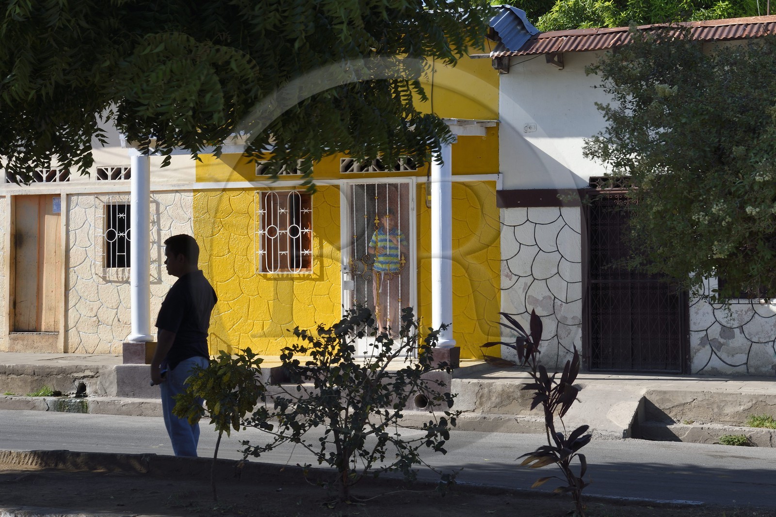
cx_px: 388
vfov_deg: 23.4
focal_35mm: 58
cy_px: 258
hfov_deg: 34.5
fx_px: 1250
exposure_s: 1/60
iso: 200
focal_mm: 58
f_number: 18
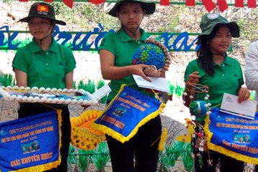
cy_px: 37
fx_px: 795
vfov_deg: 12.3
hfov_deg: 17.9
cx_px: -11
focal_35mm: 111
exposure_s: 1/500
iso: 800
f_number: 5.6
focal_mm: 26
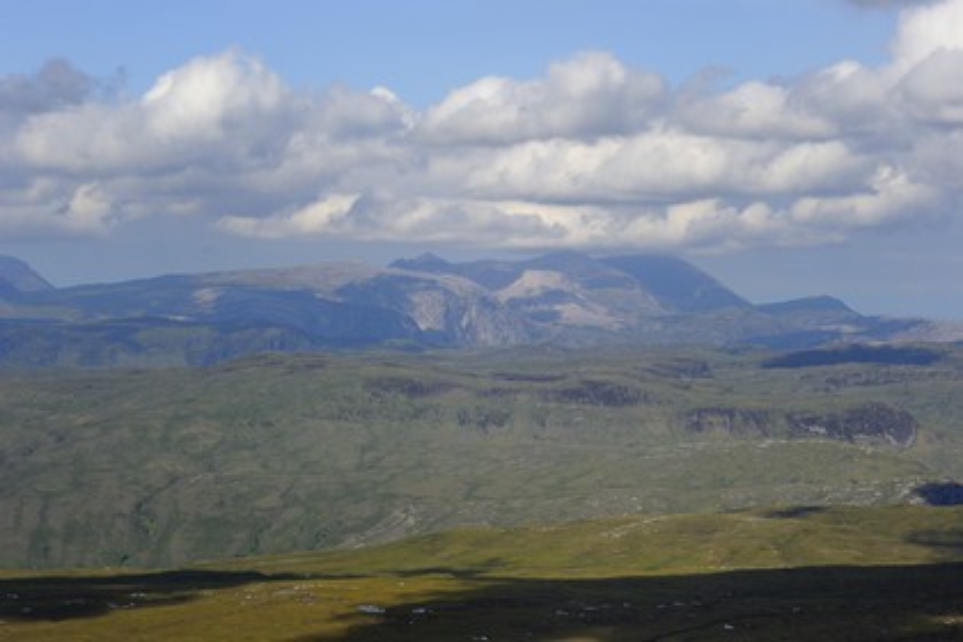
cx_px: 482
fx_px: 2461
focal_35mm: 92
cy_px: 321
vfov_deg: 14.9
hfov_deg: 22.1
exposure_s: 1/800
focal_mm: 92
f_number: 10
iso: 400
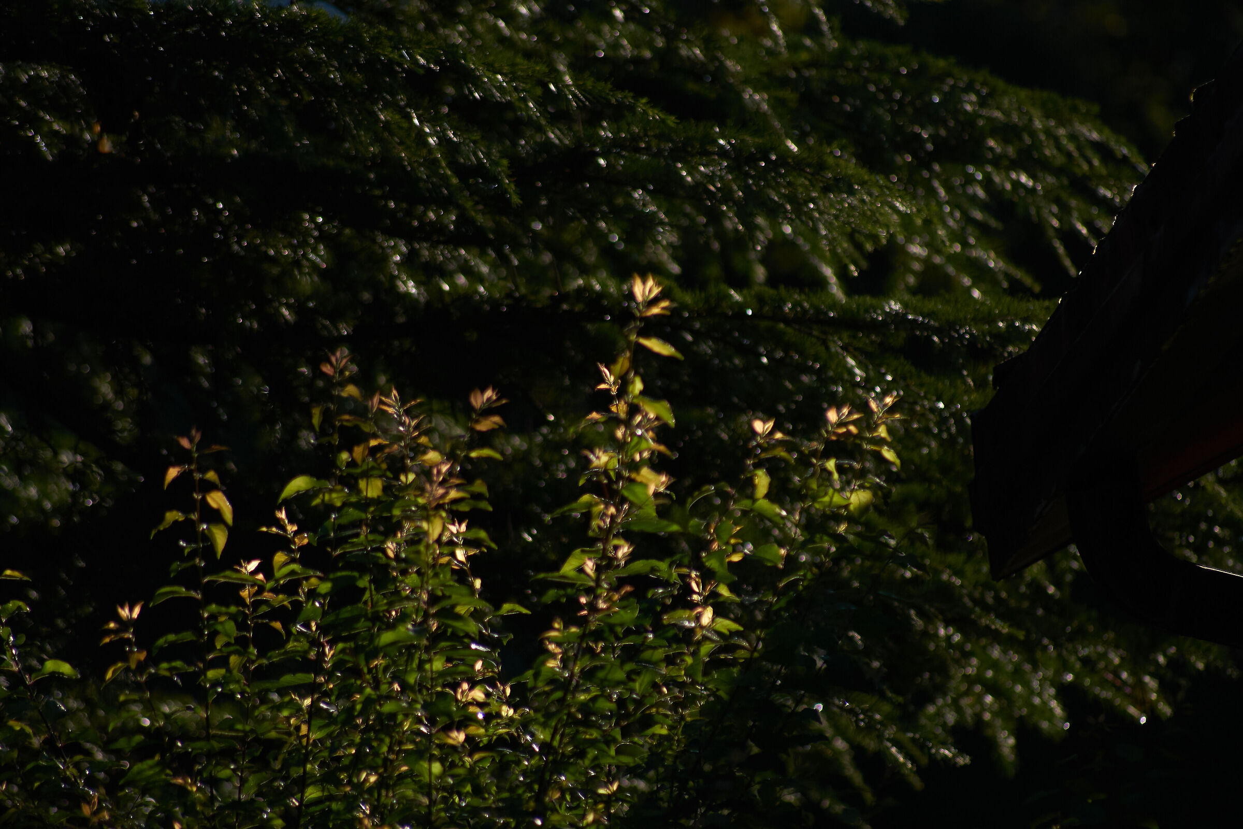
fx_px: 15536
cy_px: 414
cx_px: 622
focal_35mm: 450
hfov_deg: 4.6
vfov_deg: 3.1
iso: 400
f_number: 5.6
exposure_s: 1/2500
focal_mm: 300
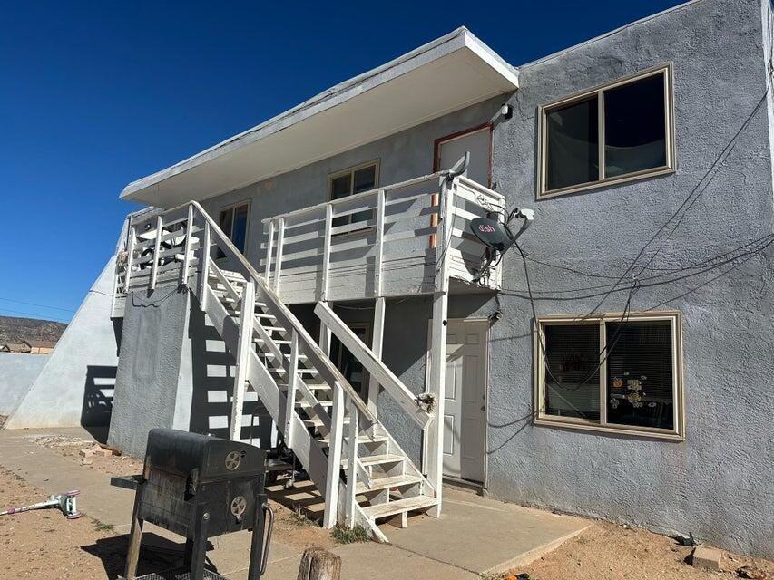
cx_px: 387
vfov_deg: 56.8
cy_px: 290
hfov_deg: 71.6
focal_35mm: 24
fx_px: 537
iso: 80
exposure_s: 1/8929
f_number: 1.78
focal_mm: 6.86
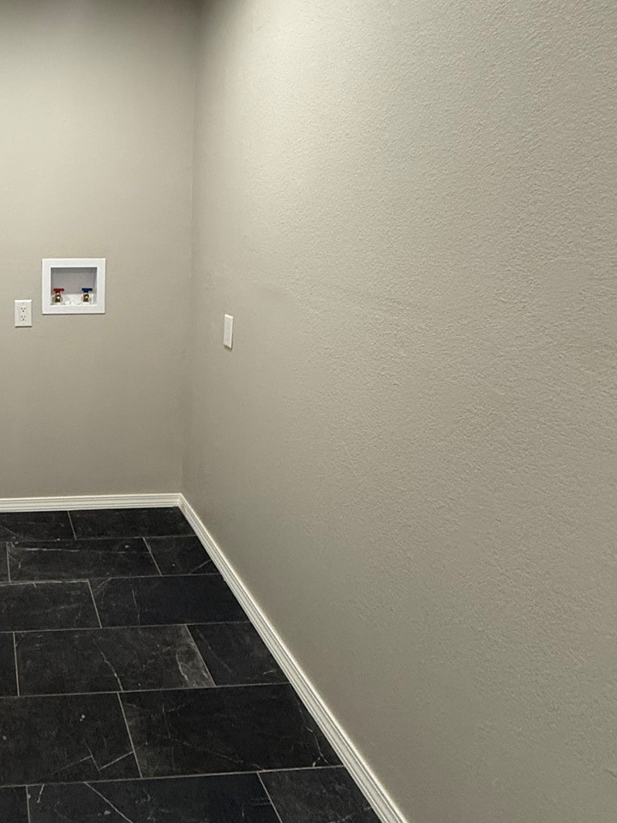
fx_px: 665
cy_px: 300
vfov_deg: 62.4
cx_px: 24
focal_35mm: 28
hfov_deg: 43.8
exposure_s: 1/60
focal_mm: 2.22
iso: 200
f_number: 2.2
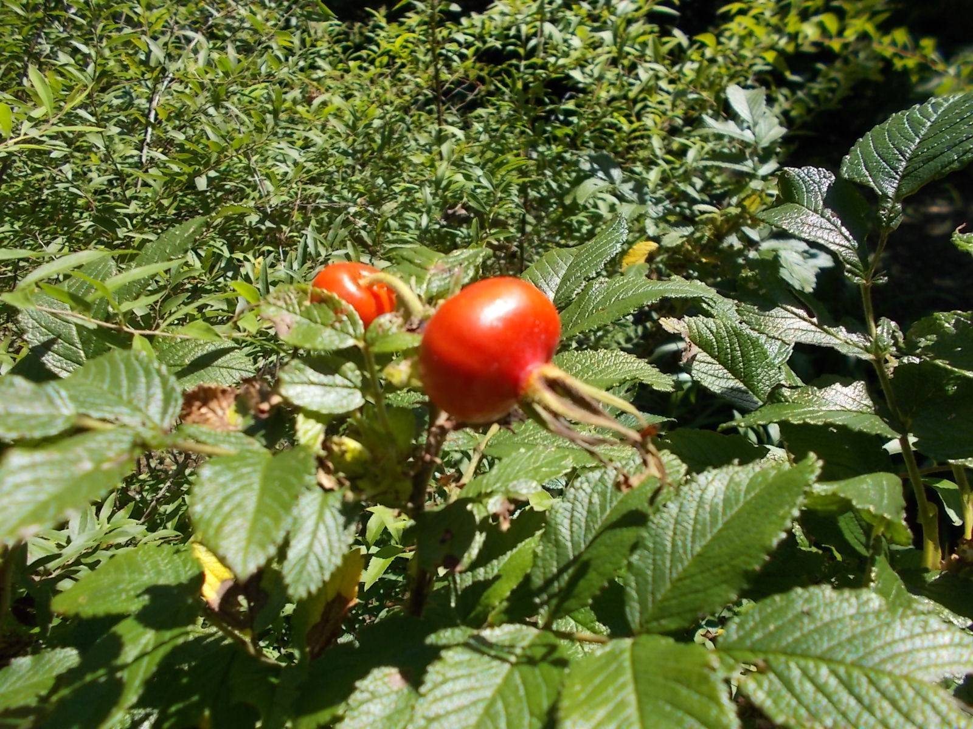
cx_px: 486
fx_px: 731
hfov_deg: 67.3
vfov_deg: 53.1
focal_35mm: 26
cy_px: 364
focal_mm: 4.6
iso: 80
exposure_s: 1/100
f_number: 8
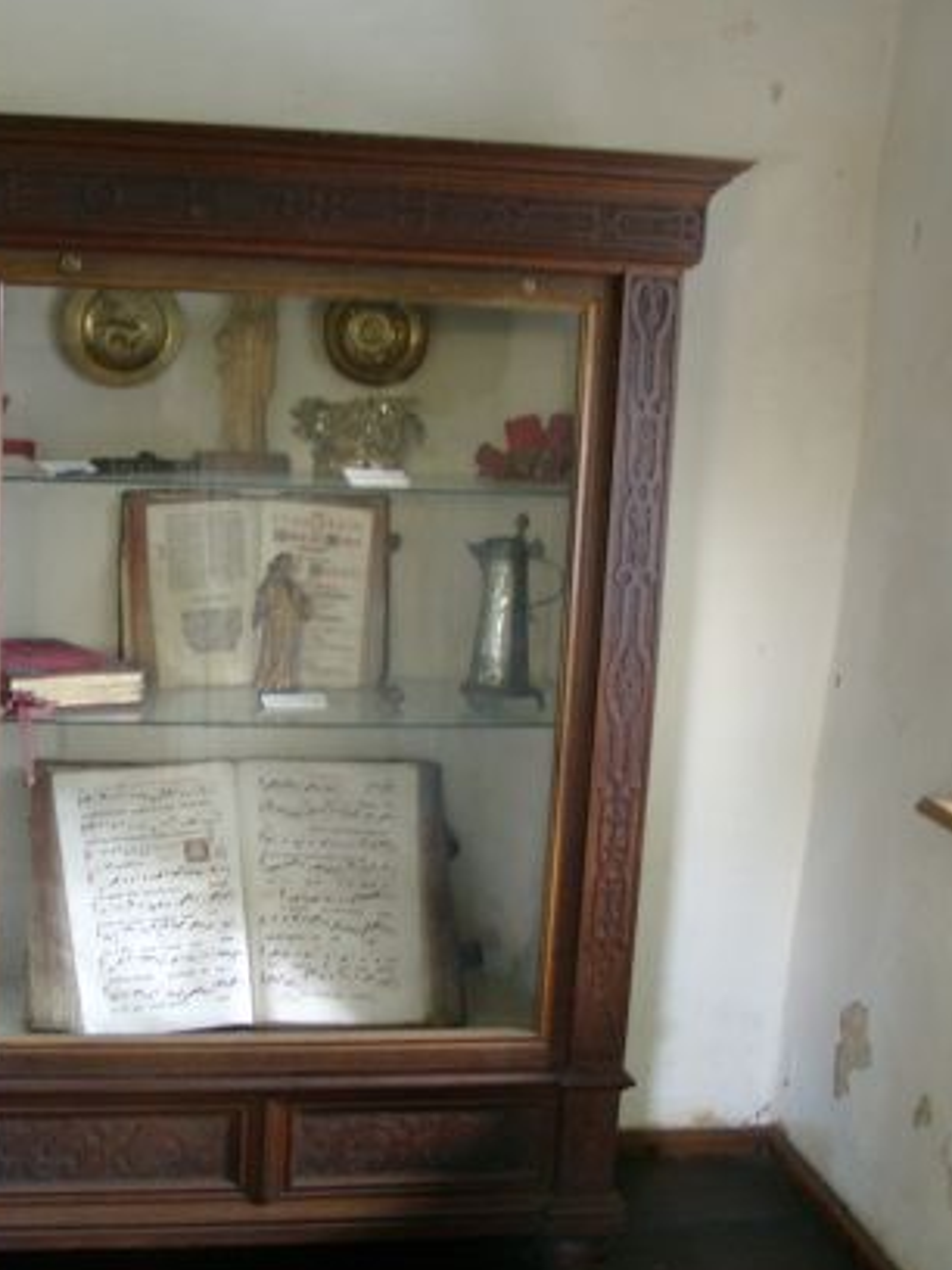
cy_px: 725
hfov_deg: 28.9
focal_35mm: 50
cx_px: 308
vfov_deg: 38.1
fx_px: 1833
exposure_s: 1/12.6
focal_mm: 7.13
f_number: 2
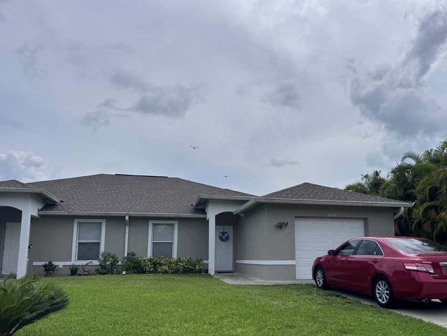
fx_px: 375
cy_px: 199
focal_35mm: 29
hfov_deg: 61.3
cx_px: 260
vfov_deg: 48.0
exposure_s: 1/12346
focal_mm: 6.76
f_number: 1.78
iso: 80
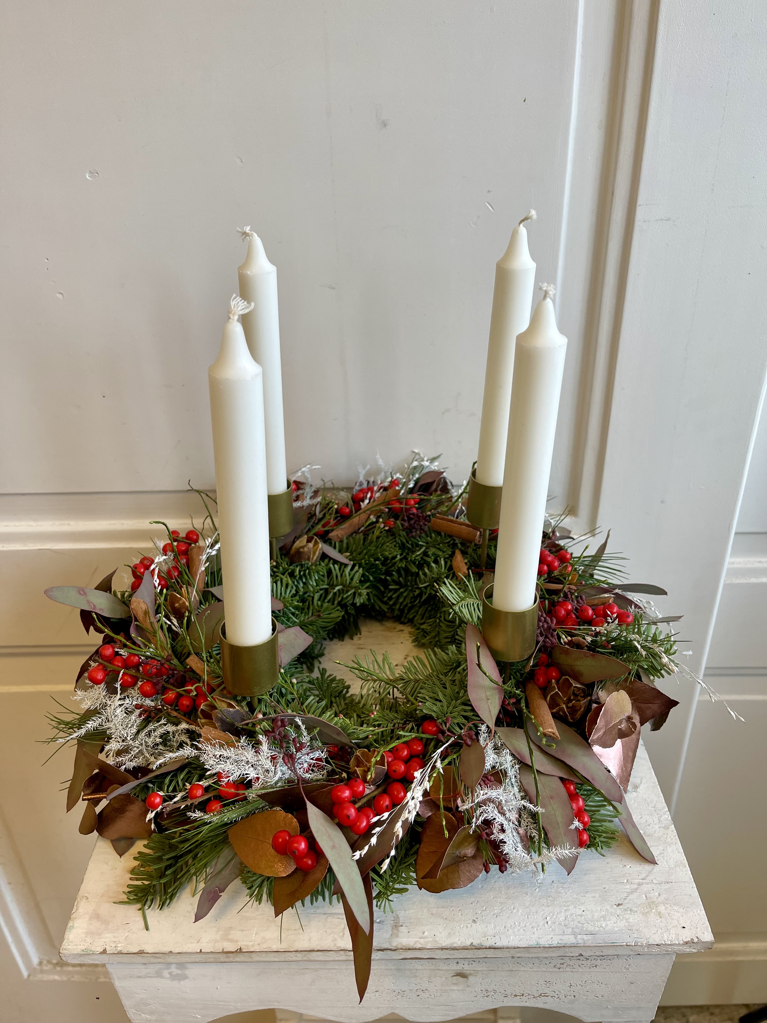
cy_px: 512
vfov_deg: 67.3
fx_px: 768
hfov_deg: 53.1
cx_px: 384
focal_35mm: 26
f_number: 1.6
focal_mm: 5.1
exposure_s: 1/100
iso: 64
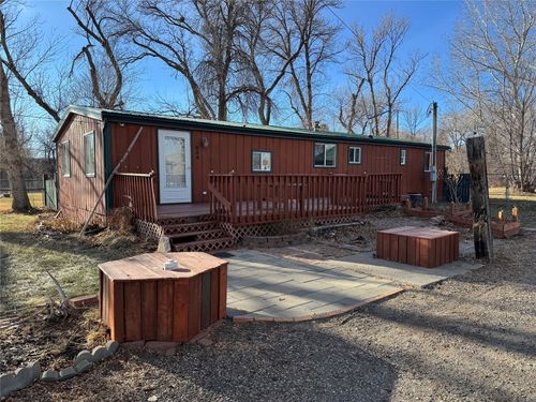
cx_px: 268
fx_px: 372
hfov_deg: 71.6
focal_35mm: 24
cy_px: 201
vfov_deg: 56.8
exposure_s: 1/1767
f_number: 1.78
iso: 80
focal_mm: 6.76
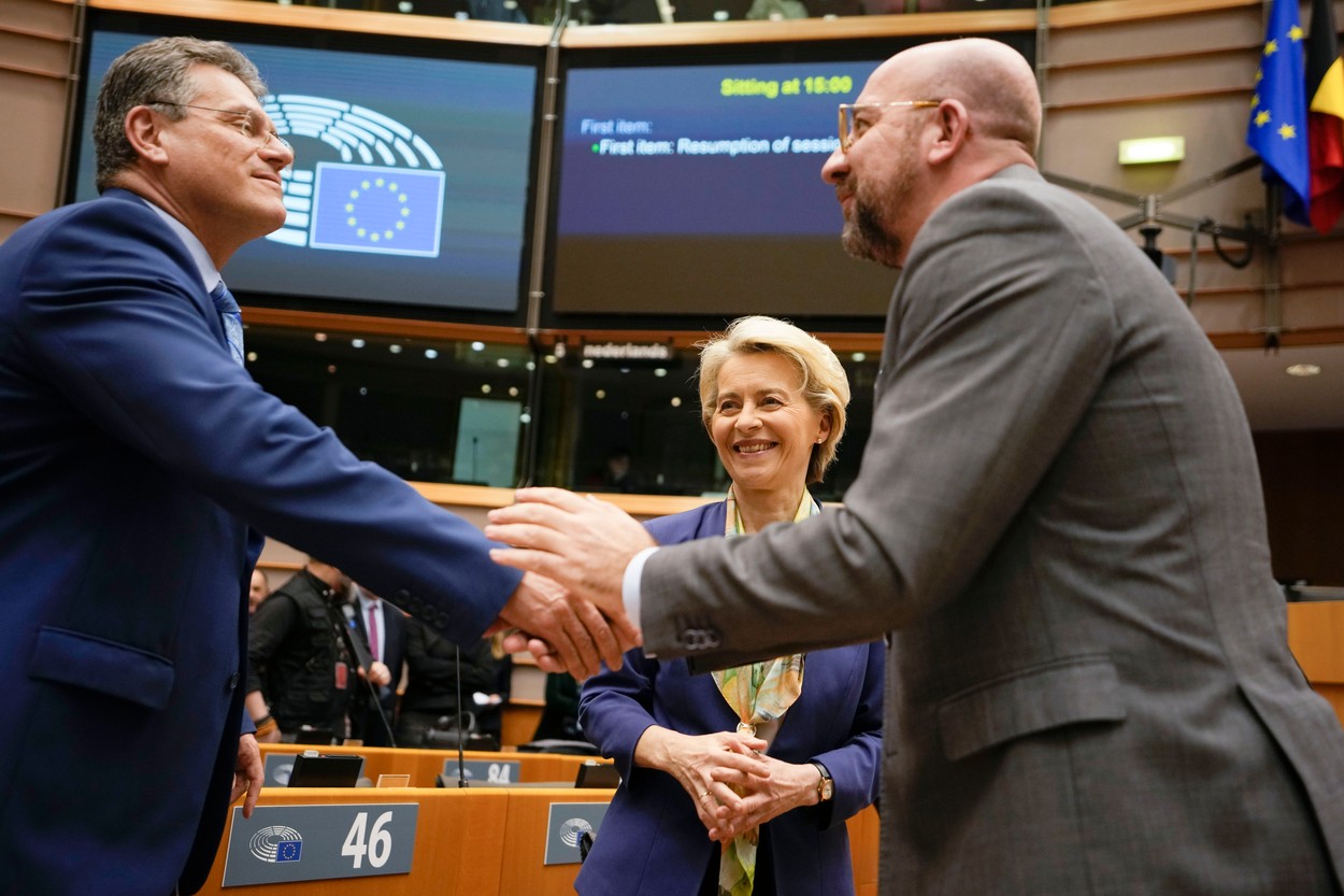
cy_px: 448
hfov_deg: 54.4
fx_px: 1306
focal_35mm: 35
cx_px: 672
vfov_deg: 37.8
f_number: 2.8
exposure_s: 1/500
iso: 1250
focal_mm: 35
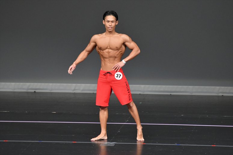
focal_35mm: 345
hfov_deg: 6.0
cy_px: 78
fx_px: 2232
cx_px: 116
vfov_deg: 4.0
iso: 4000
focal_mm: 230
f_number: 5.6
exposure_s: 1/400
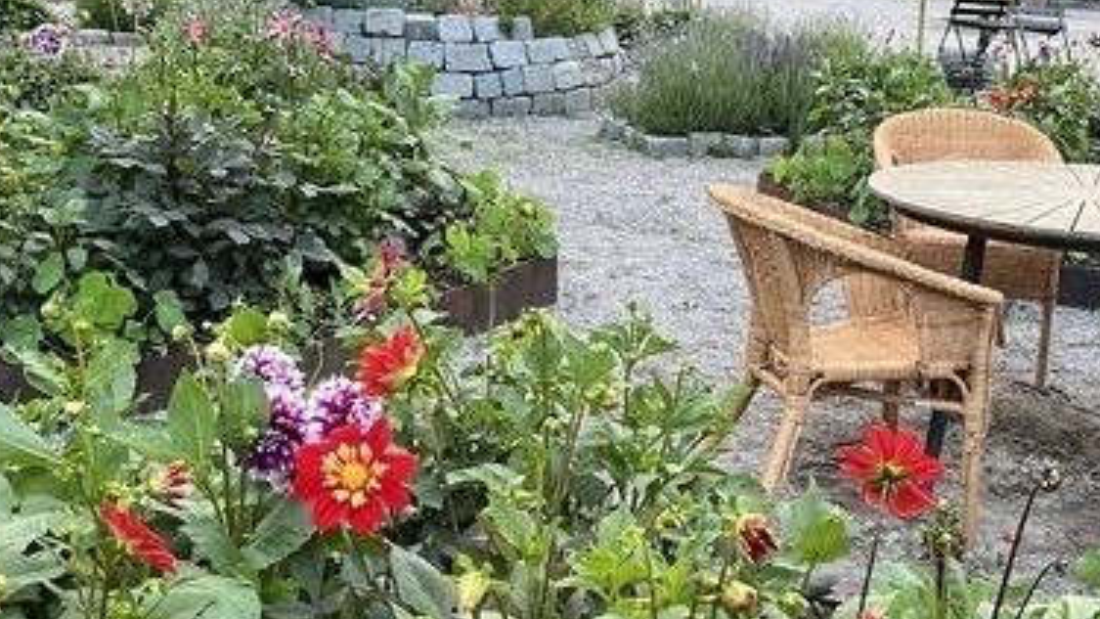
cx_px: 710
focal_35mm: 58
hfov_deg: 35.7
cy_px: 384
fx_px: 1692
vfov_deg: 20.7
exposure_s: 1/101
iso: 125
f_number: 1.6
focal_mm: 5.1
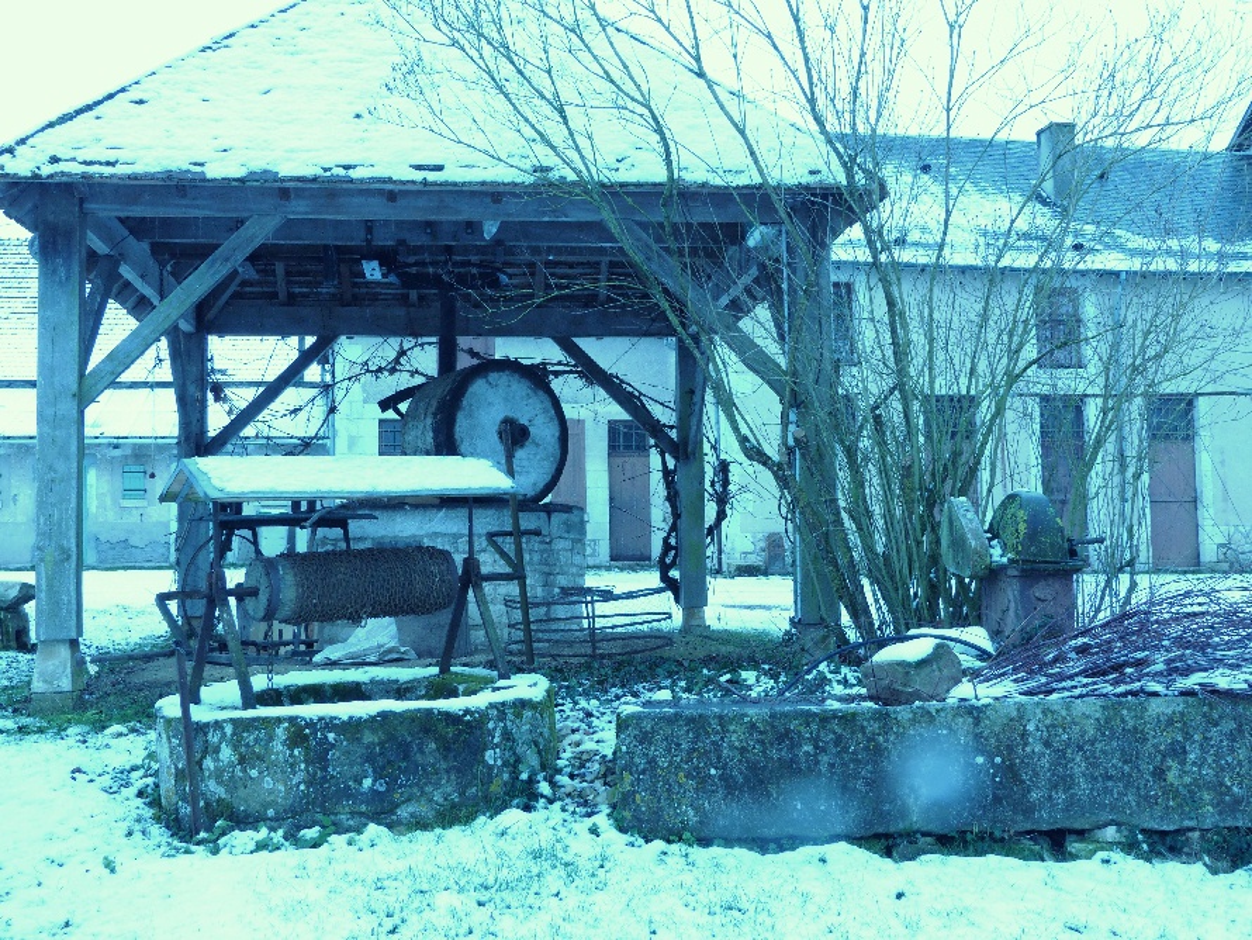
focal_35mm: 40
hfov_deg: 46.8
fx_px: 1447
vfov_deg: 36.0
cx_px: 626
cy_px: 470
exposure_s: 1/100
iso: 100
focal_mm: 7.1
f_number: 4.5
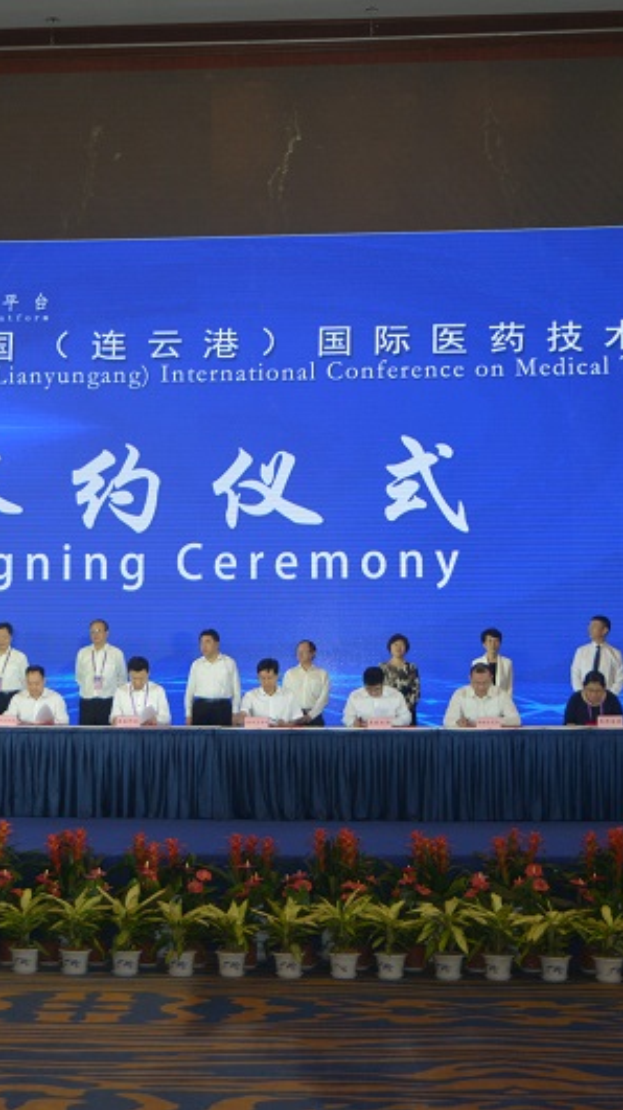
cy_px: 555
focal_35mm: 60
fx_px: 1765
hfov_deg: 19.9
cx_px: 178
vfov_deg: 34.9
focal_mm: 38
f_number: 5.6
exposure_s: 1/200
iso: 1000
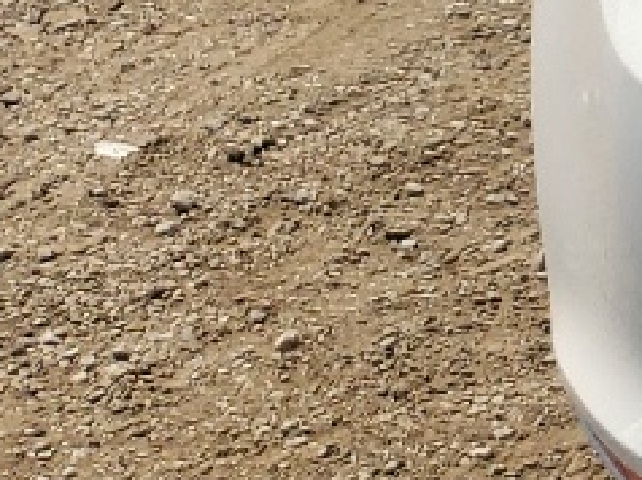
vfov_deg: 8.1
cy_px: -467
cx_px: 2039
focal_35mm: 175
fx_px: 3242
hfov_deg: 8.9
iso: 50
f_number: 1.5
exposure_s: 1/5000
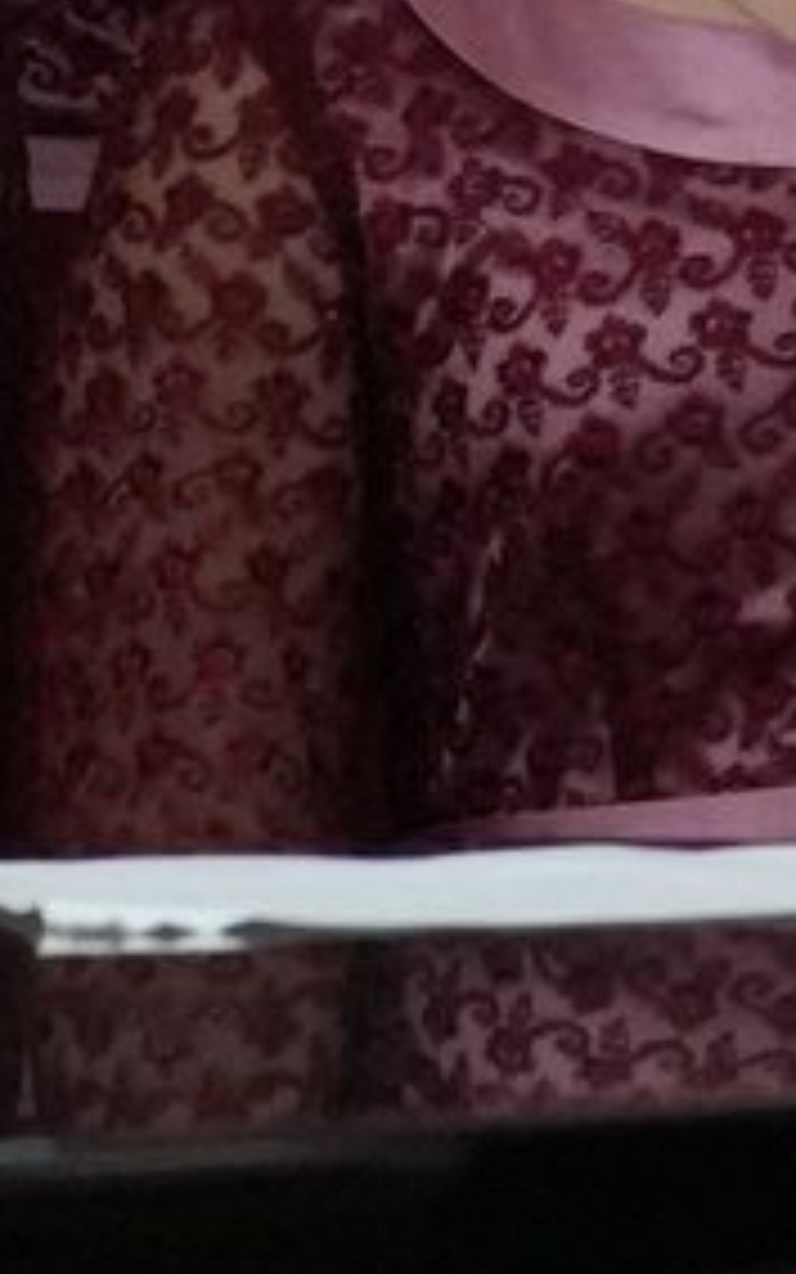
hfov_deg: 2.7
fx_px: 15993
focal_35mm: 461
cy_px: -1776
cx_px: 3940
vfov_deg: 4.5
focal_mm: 50
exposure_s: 1/320
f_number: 6.3
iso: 6400
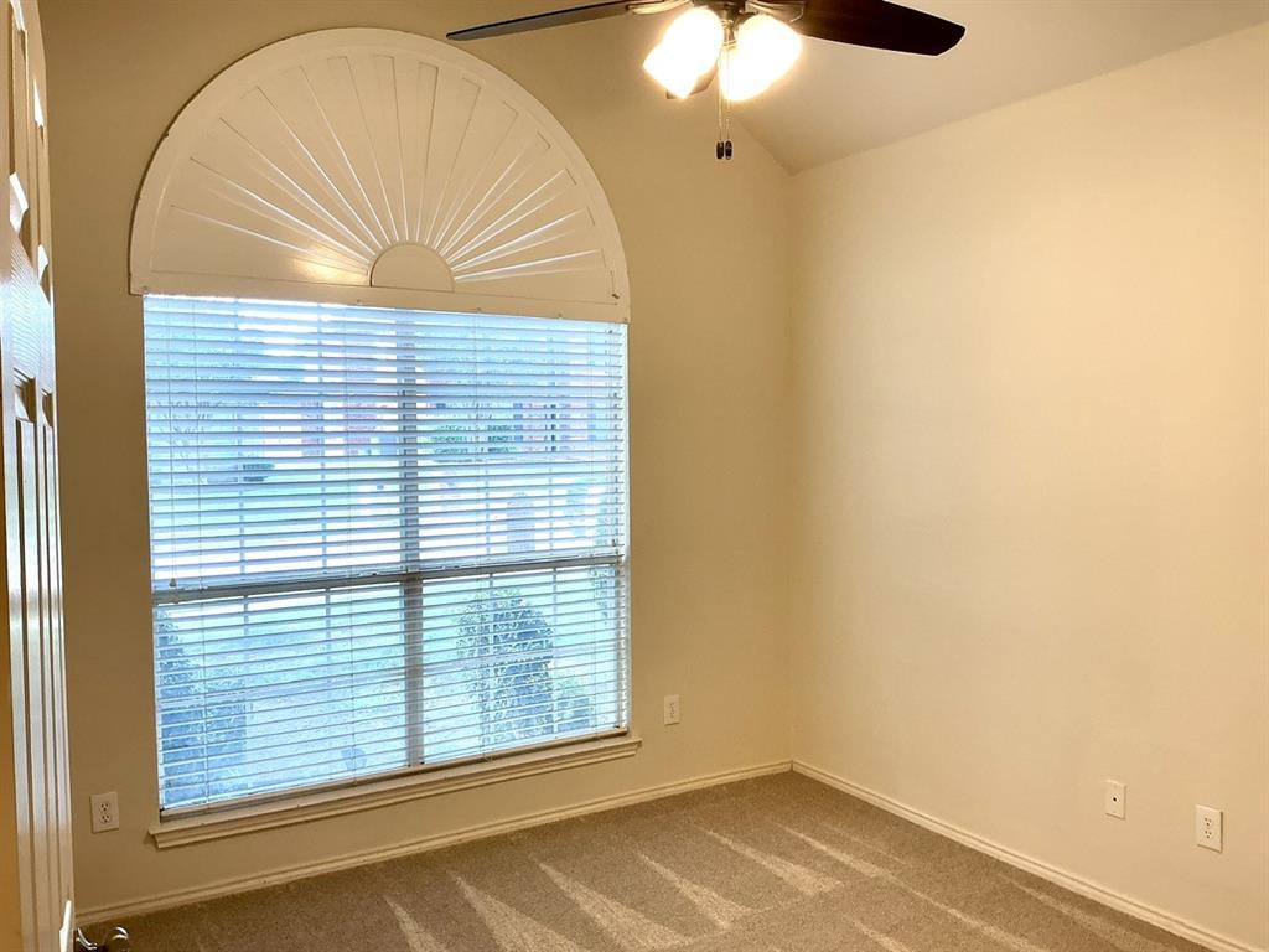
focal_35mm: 29
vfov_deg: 48.2
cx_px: 634
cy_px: 476
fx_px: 1063
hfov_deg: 61.7
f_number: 1.8
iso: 40
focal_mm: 3
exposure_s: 1/60
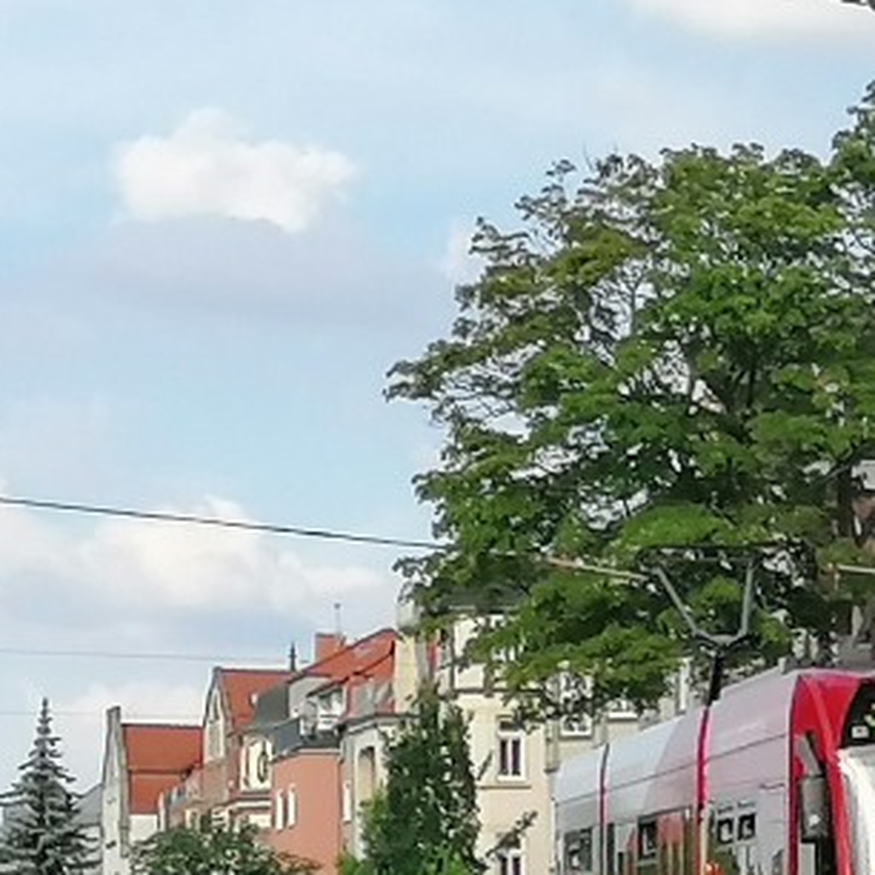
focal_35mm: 165
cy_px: 745
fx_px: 4719
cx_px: 1679
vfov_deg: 10.6
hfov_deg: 9.9
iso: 50
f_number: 1.8
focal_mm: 4.75
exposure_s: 1/808
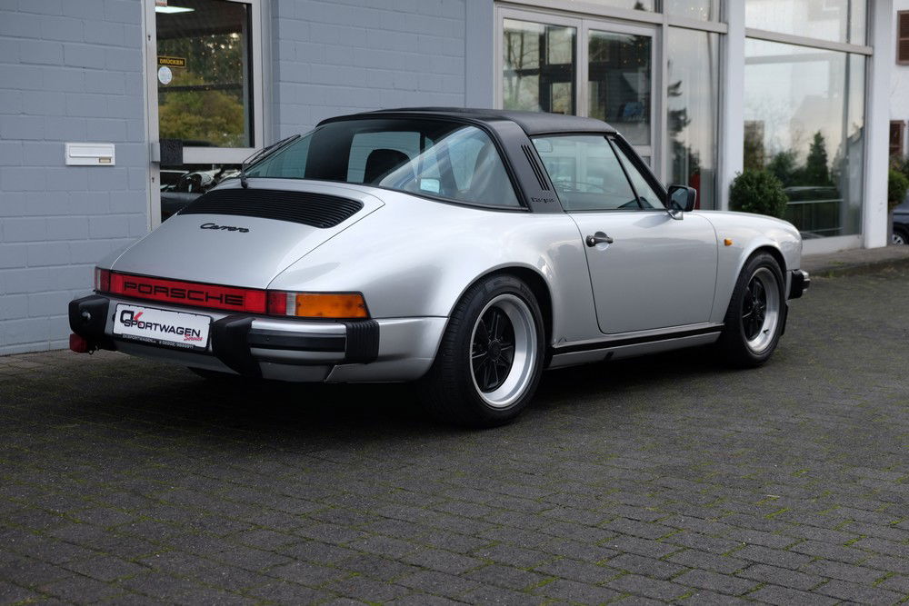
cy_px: 303
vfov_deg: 25.1
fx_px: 1364
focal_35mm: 54
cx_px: 454
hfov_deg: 36.9
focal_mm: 35.8
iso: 200
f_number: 3.6
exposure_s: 1/170
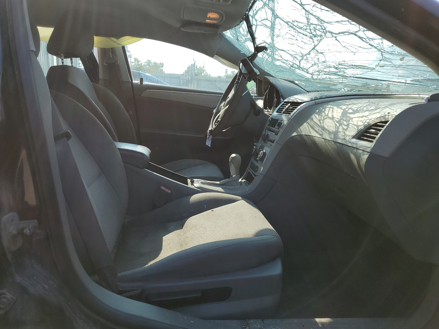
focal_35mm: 26
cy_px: 164
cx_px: 220
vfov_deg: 53.1
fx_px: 330
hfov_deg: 67.3
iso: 50
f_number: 1.5
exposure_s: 1/1667
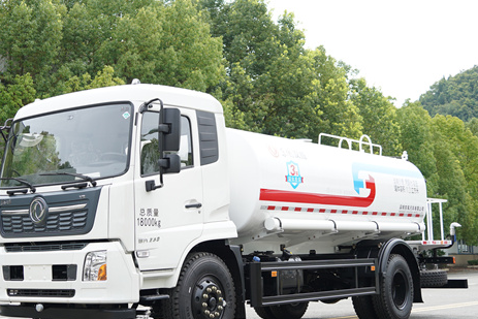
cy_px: 150
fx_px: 757
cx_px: 201
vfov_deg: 23.8
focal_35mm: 57
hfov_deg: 35.0
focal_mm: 33
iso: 100
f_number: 3.2
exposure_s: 1/640
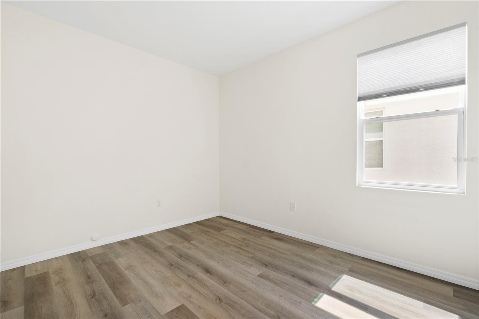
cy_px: 160
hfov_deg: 100.4
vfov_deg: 77.3
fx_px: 199
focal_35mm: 15
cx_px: 240
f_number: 8
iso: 100
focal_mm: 10
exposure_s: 1/4
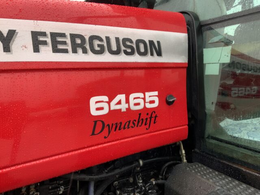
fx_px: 218
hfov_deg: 61.7
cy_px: 98
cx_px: 130
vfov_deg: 48.2
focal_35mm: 29
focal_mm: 3
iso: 50
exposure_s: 1/122
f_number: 1.8
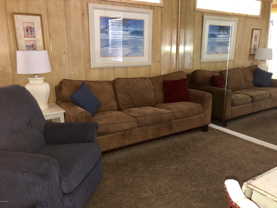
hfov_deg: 63.4
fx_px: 224
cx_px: 138
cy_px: 104
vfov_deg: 49.7
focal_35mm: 28
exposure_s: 1/5
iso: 100
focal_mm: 3.99
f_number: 1.8
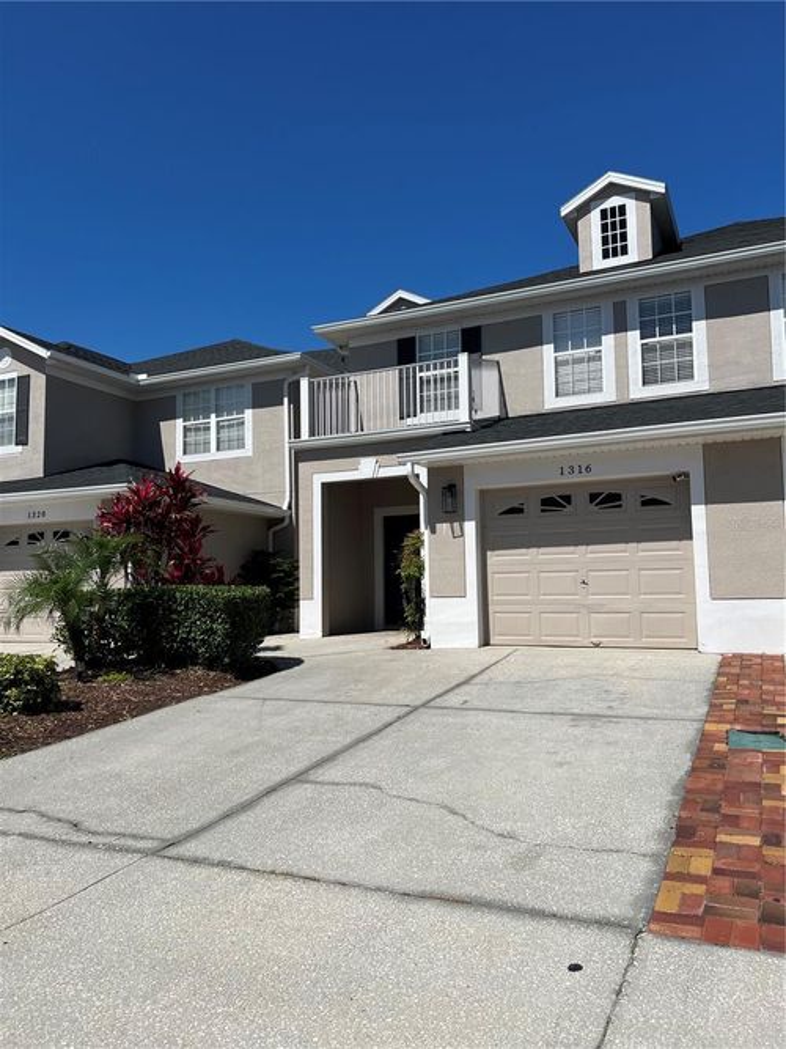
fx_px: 787
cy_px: 524
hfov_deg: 53.0
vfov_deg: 67.3
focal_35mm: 26
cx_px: 393
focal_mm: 5.7
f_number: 1.5
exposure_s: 1/8000
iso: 50
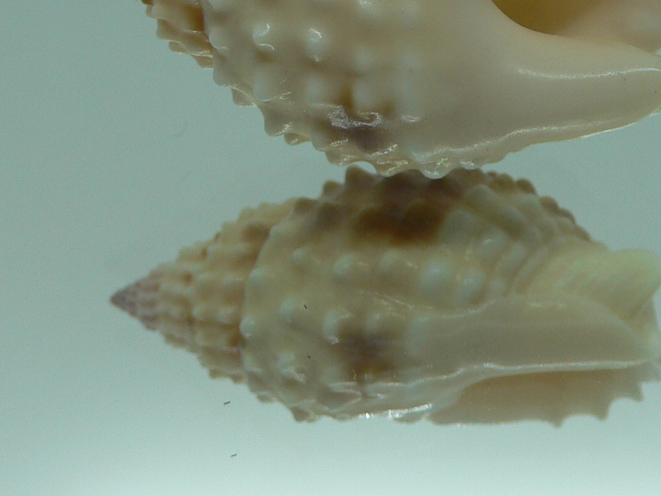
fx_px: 1280
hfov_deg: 28.8
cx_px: 417
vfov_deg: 21.5
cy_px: 57
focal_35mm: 67
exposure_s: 1/80
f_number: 2.8
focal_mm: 4.6
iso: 80
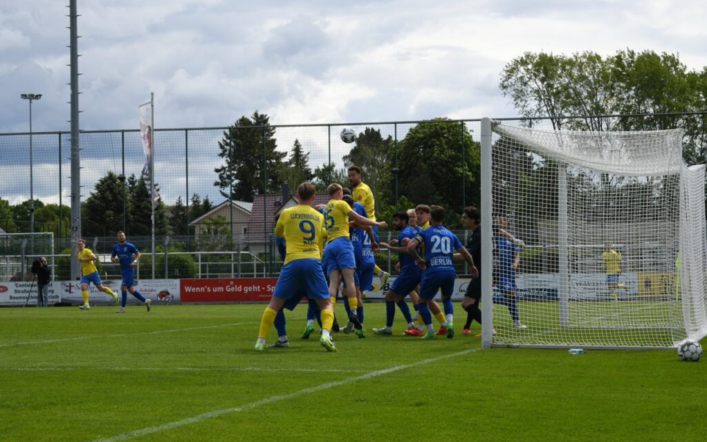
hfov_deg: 21.4
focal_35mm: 97
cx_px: 354
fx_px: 1869
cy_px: 213
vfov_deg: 13.5
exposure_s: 1/1600
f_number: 11
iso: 1250
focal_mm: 95
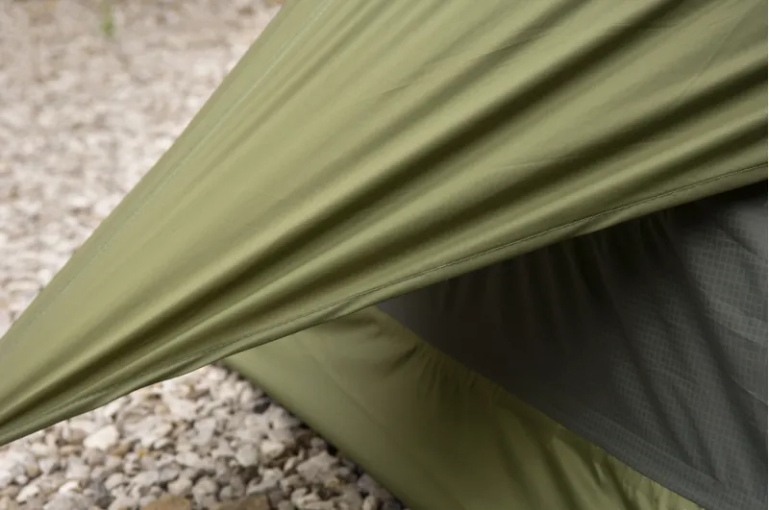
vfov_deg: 16.5
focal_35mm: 82
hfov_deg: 24.7
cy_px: 255
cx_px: 384
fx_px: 1760
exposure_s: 1/125
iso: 100
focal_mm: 55
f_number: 8
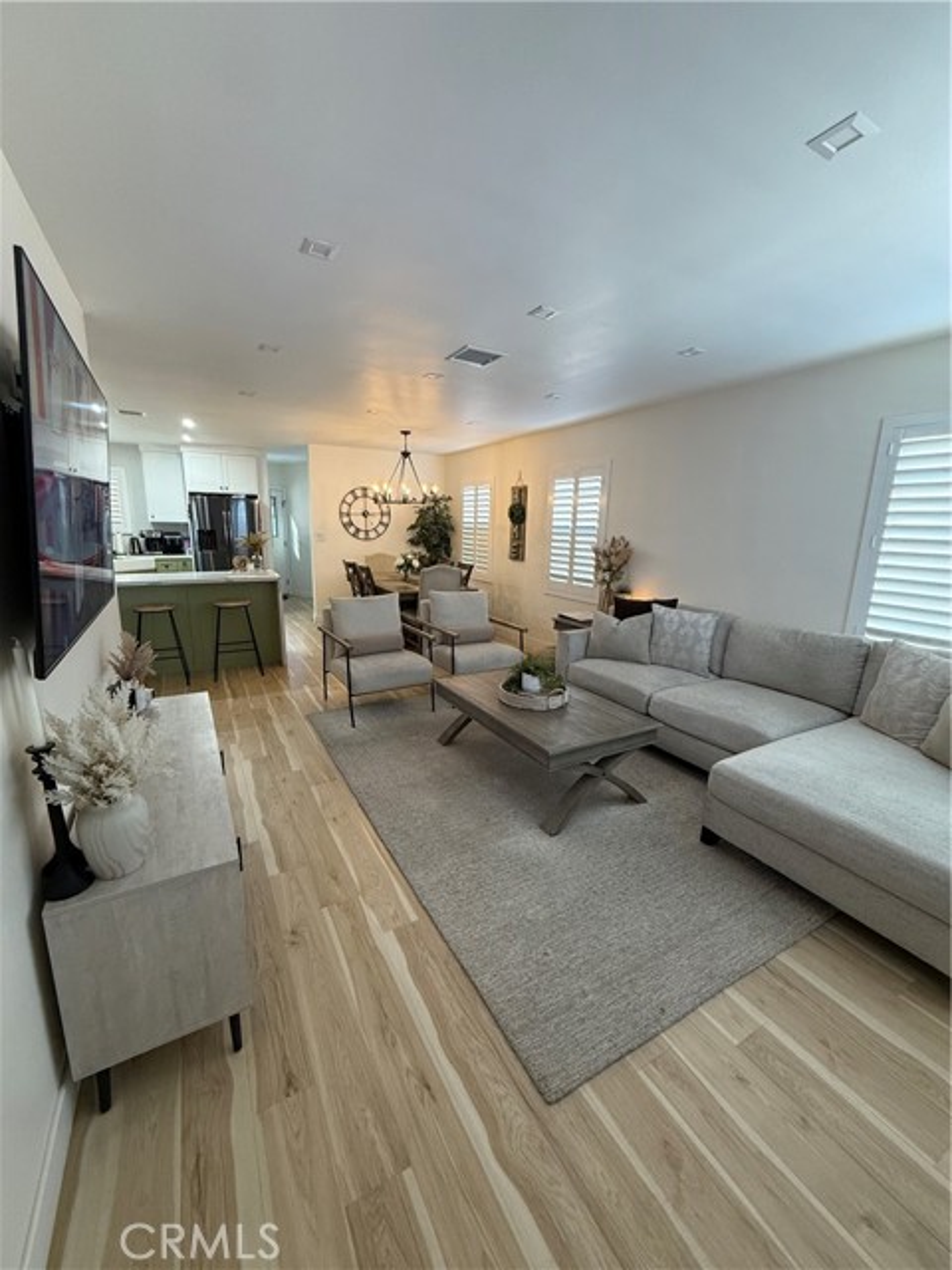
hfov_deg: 85.7
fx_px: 513
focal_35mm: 14
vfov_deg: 102.1
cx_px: 476
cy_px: 635
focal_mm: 2.22
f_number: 2.2
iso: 250
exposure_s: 1/60
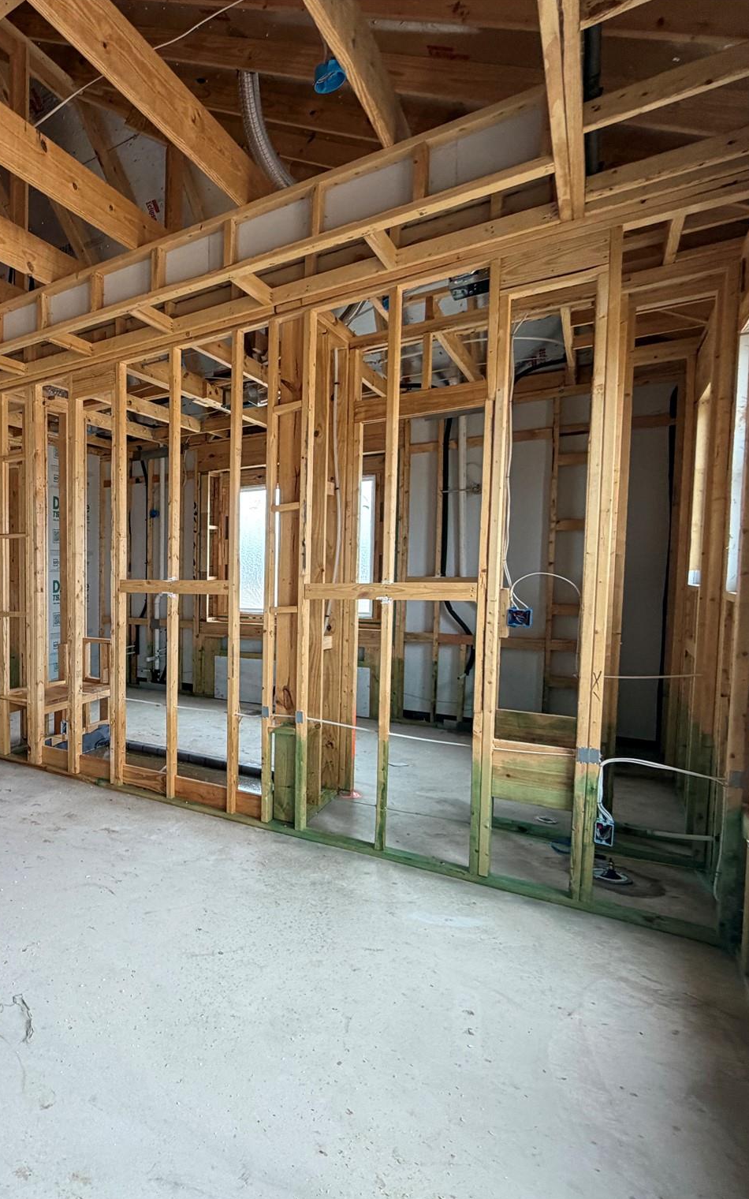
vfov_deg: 85.1
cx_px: -22
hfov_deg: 47.8
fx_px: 653
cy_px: 603
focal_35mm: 20
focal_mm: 2.22
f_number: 2.2
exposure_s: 1/121
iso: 160
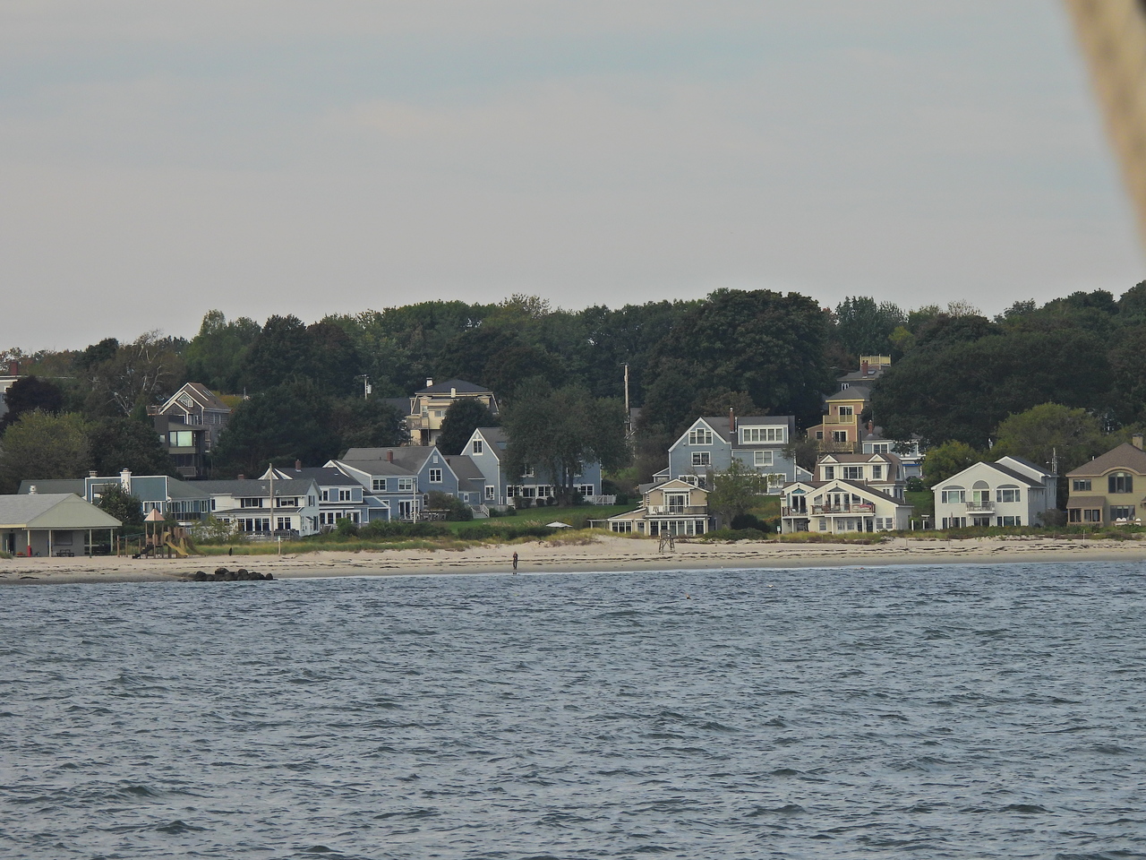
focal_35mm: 260
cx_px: 573
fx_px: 8608
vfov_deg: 5.7
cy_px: 430
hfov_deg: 7.6
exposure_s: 1/800
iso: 100
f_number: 4.5
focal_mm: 46.4
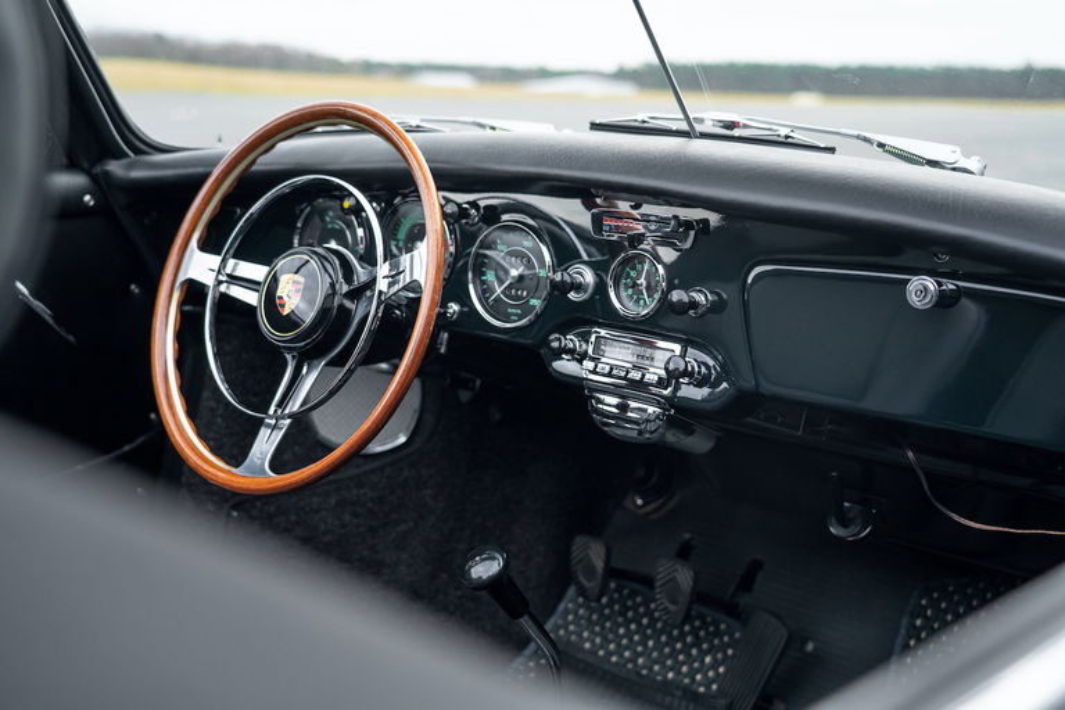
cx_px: 532
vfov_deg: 28.1
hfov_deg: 41.1
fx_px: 1420
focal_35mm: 48
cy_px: 355
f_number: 4
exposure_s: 1/125
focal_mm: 48
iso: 1600
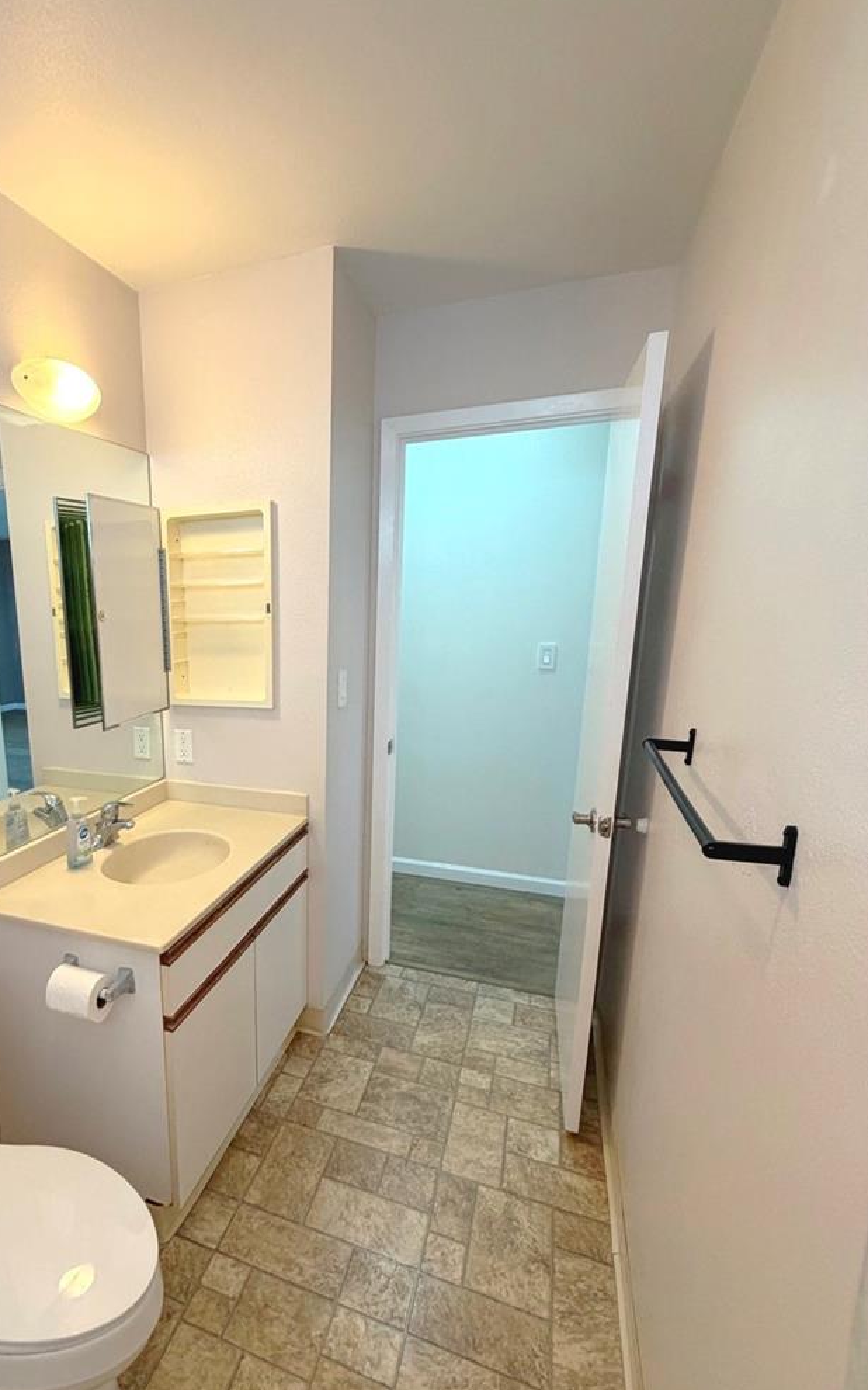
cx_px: 239
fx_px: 681
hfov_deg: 62.1
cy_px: 766
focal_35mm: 18
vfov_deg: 90.8
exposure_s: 1/120
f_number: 2.2
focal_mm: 2.22
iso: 250
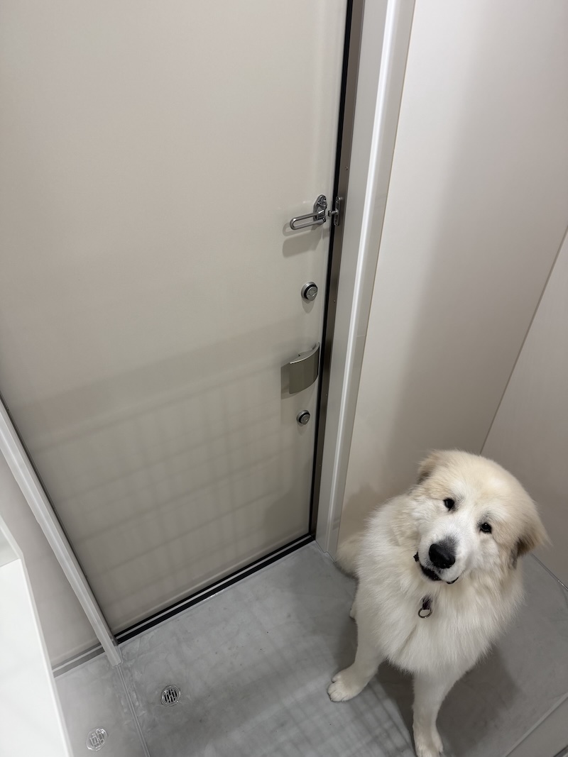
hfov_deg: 56.8
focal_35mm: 24
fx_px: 525
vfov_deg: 71.6
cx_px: 284
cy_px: 378
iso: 160
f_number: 1.78
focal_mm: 6.76
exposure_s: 1/120
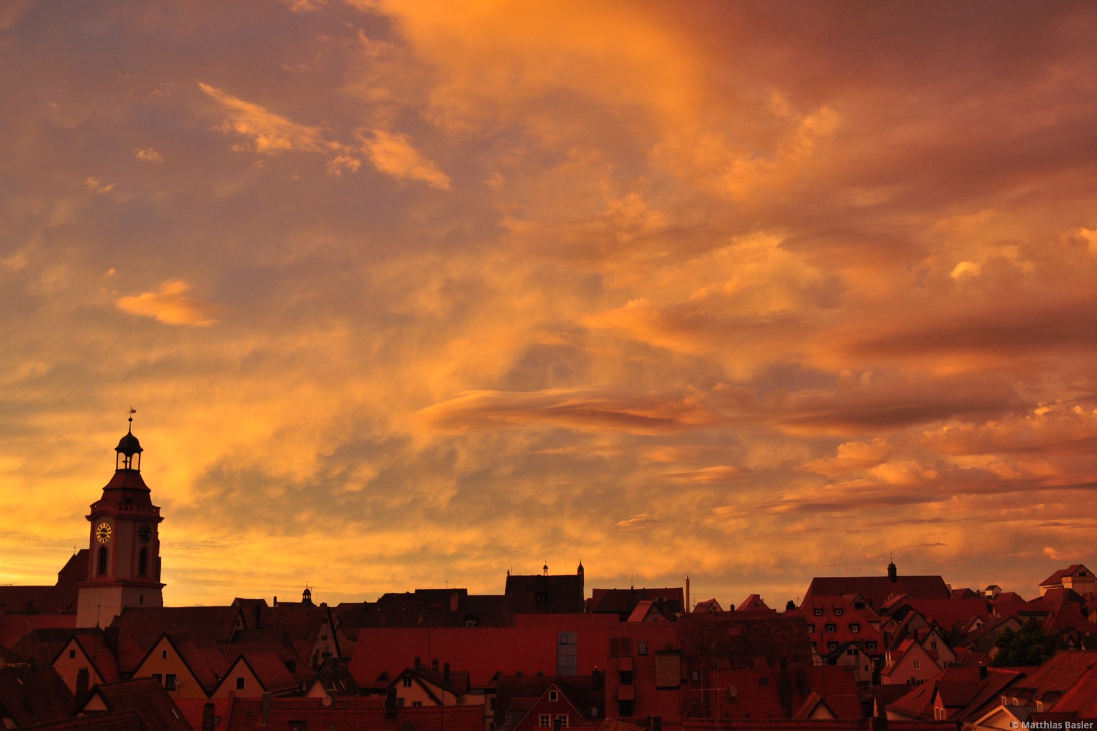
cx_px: 548
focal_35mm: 42
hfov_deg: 46.4
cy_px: 366
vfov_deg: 31.9
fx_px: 1280
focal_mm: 28
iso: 400
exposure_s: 1/90
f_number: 8
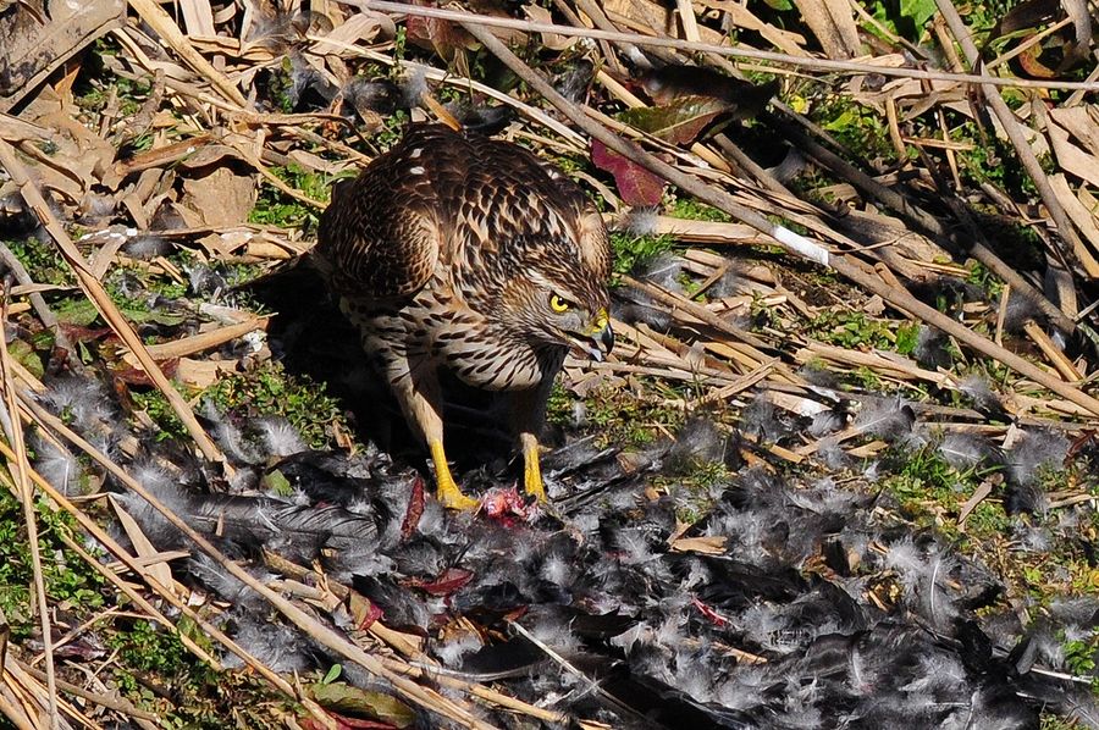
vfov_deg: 3.0
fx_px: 13722
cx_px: 550
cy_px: 365
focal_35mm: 450
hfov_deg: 4.6
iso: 800
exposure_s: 1/2500
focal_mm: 300
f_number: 8
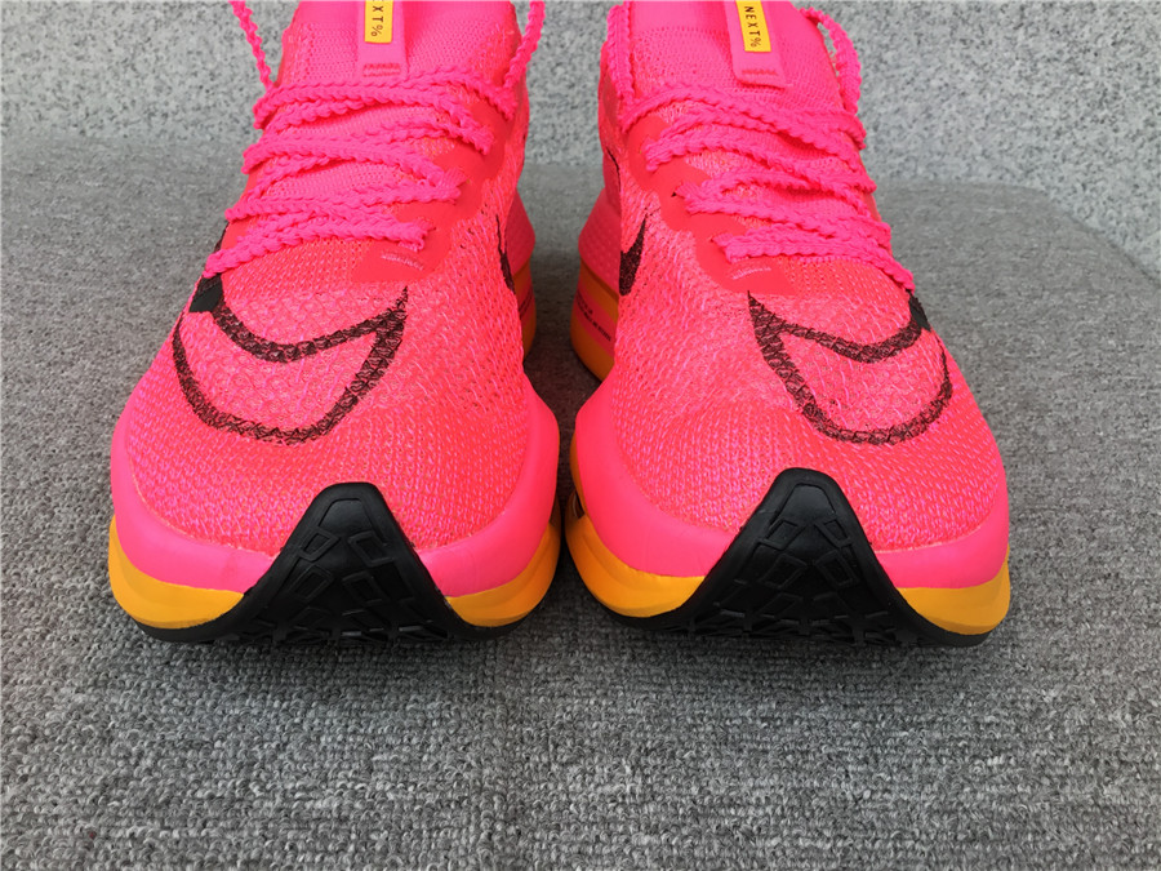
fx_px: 1040
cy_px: 436
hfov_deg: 58.4
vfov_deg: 45.4
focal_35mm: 31
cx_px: 580
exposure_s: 1/142
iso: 25
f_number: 2.4
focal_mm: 3.3
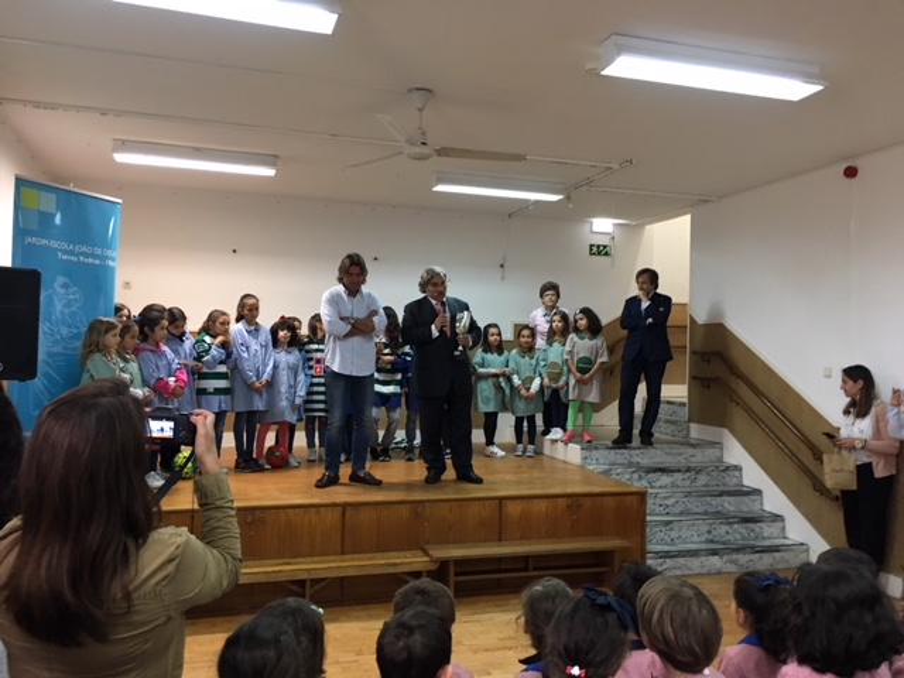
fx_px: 757
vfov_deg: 48.2
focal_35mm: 29
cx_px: 452
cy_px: 339
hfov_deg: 61.7
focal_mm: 4.15
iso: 200
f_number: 2.2
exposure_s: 1/33
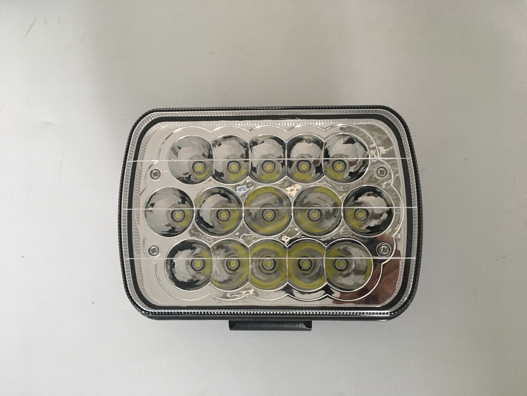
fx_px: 442
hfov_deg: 61.7
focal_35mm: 29
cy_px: 198
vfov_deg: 48.2
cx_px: 264
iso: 64
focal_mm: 4.15
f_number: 2.2
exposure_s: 1/33
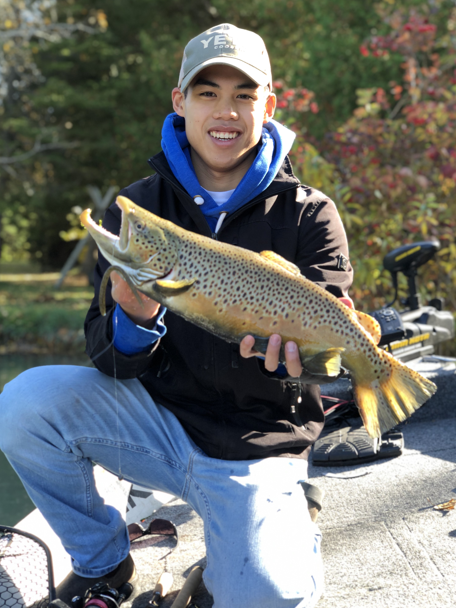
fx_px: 931
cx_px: 227
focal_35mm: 53
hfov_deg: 27.5
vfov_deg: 36.2
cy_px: 301
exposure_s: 1/120
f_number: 2.4
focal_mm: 6
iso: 20
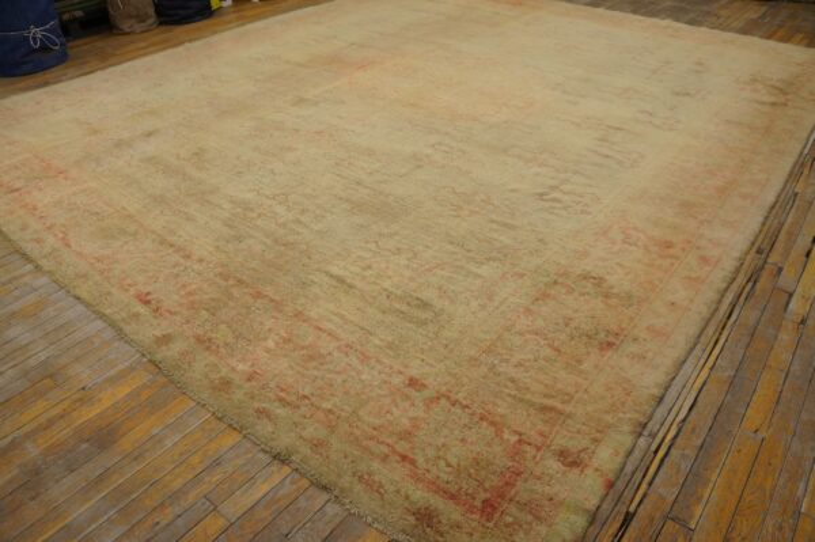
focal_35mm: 27
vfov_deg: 47.9
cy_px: 271
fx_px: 611
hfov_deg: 67.4
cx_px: 408
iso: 500
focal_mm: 18
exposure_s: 1/60
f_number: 4
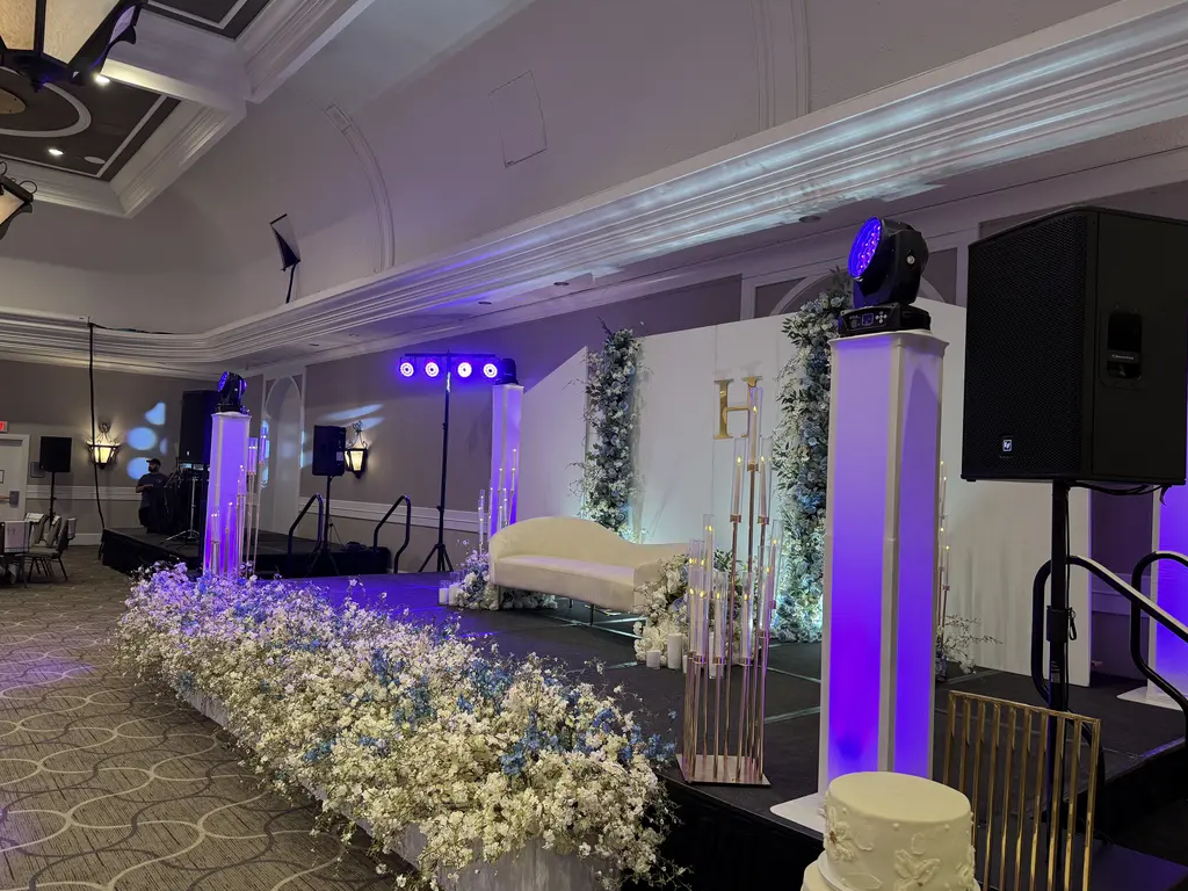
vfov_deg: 54.9
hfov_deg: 69.4
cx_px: 597
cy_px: 451
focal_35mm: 25
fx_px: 858
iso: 160
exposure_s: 1/60
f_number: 1.78
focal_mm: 6.76
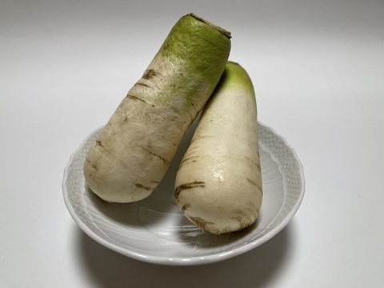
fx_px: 277
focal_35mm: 25
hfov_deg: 69.4
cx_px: 192
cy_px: 144
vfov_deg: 54.9
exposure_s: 1/120
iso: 100
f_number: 1.6
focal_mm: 5.1
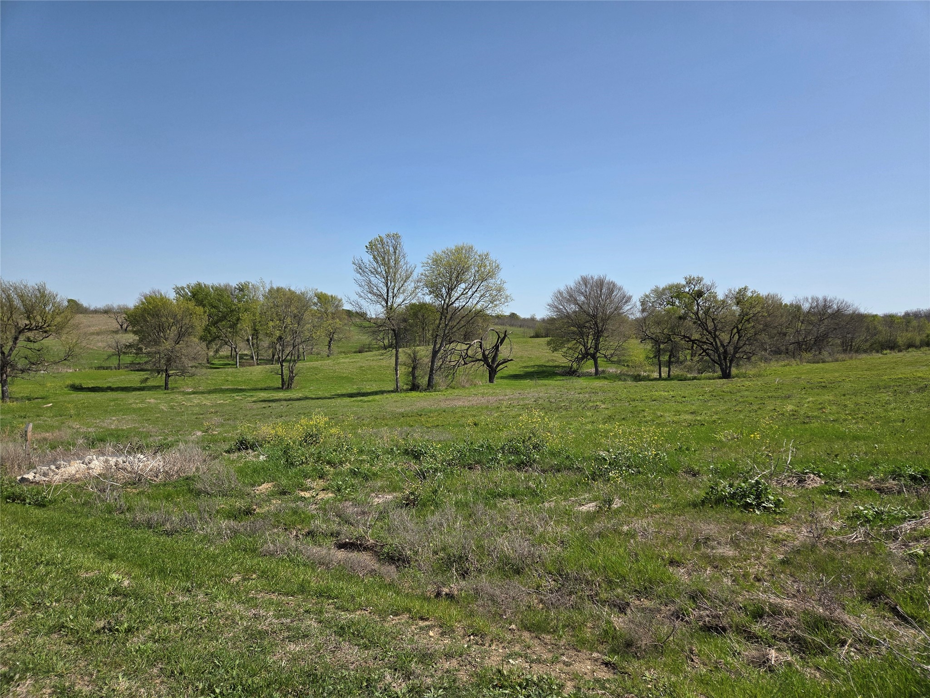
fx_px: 618
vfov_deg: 58.9
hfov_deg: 73.9
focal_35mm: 23
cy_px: 349
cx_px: 465
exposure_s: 1/7891
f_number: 1.8
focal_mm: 5.4
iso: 80
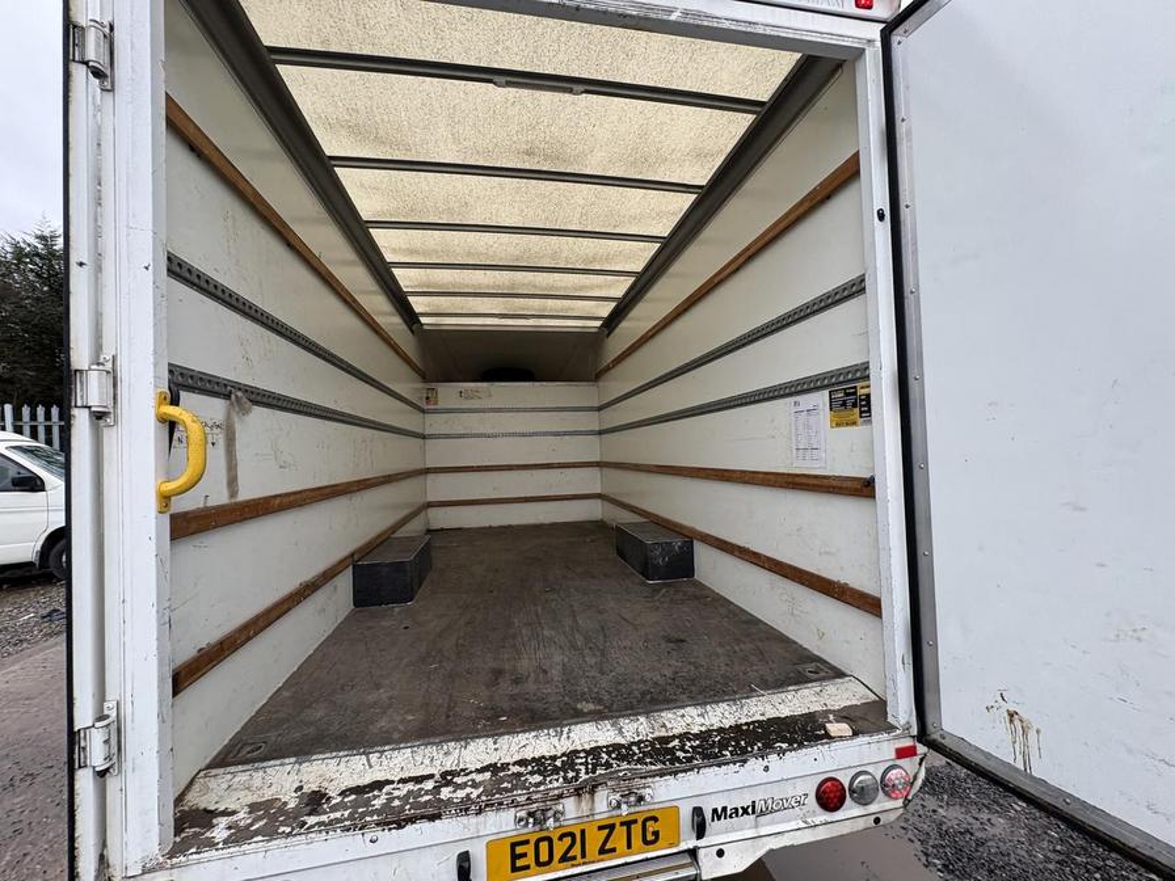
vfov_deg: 85.7
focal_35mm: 14
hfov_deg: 102.1
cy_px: 440
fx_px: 475
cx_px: 588
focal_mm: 2.22
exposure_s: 1/99
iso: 80
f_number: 2.2
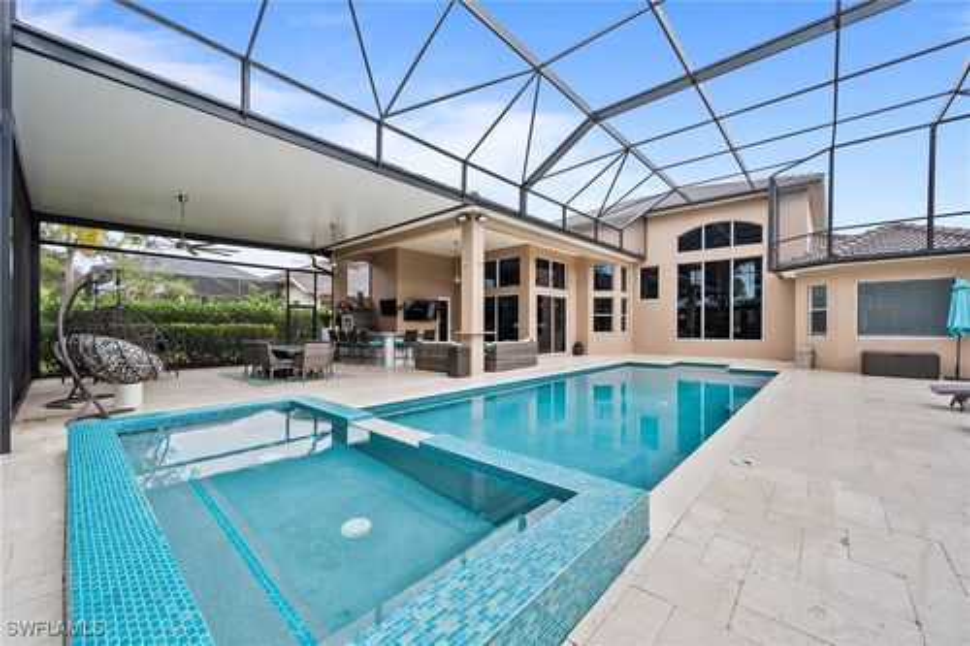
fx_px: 377
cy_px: 323
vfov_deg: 81.2
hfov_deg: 104.3
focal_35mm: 14
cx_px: 485
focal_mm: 14
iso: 320
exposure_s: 1/40
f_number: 8
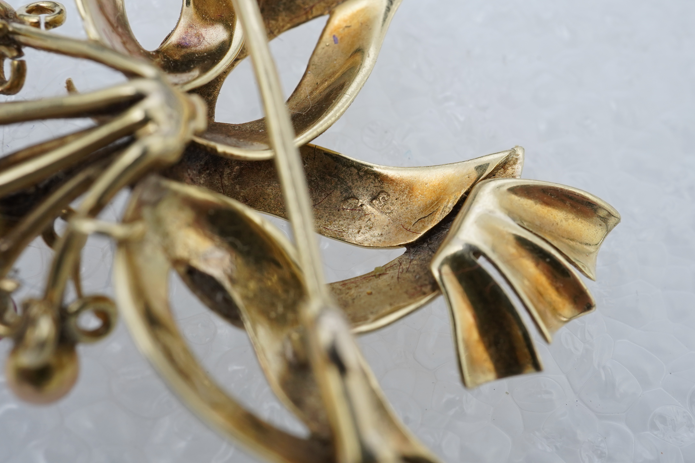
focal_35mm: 52
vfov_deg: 26.0
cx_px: 393
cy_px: 208
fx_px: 1004
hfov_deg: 38.1
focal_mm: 30
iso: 500
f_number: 20
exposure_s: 1/125
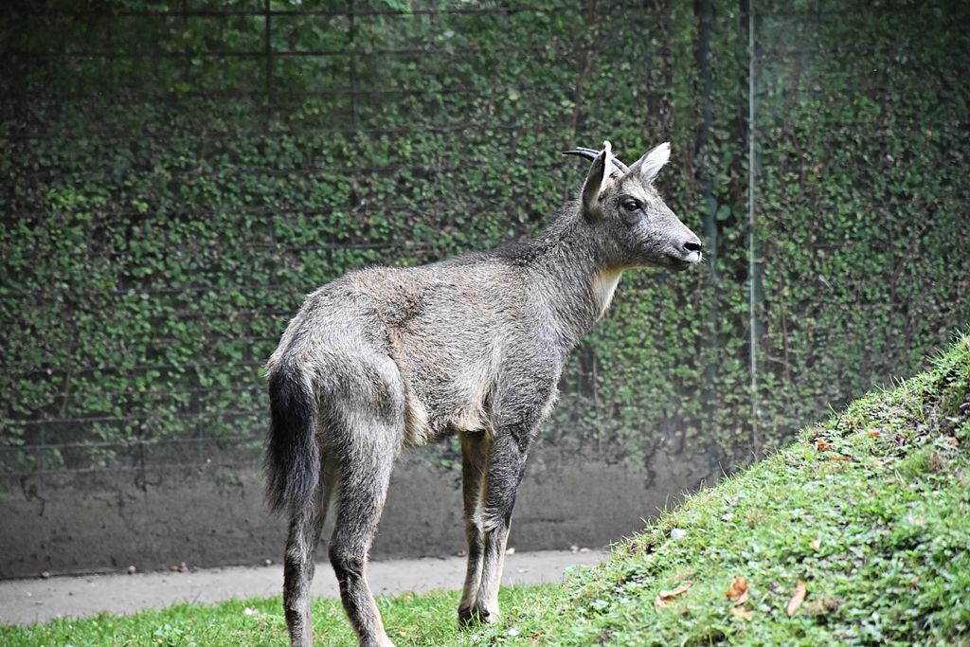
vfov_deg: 6.5
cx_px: 485
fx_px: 5659
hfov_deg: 9.8
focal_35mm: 210
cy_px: 324
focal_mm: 140
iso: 1600
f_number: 5.6
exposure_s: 1/500
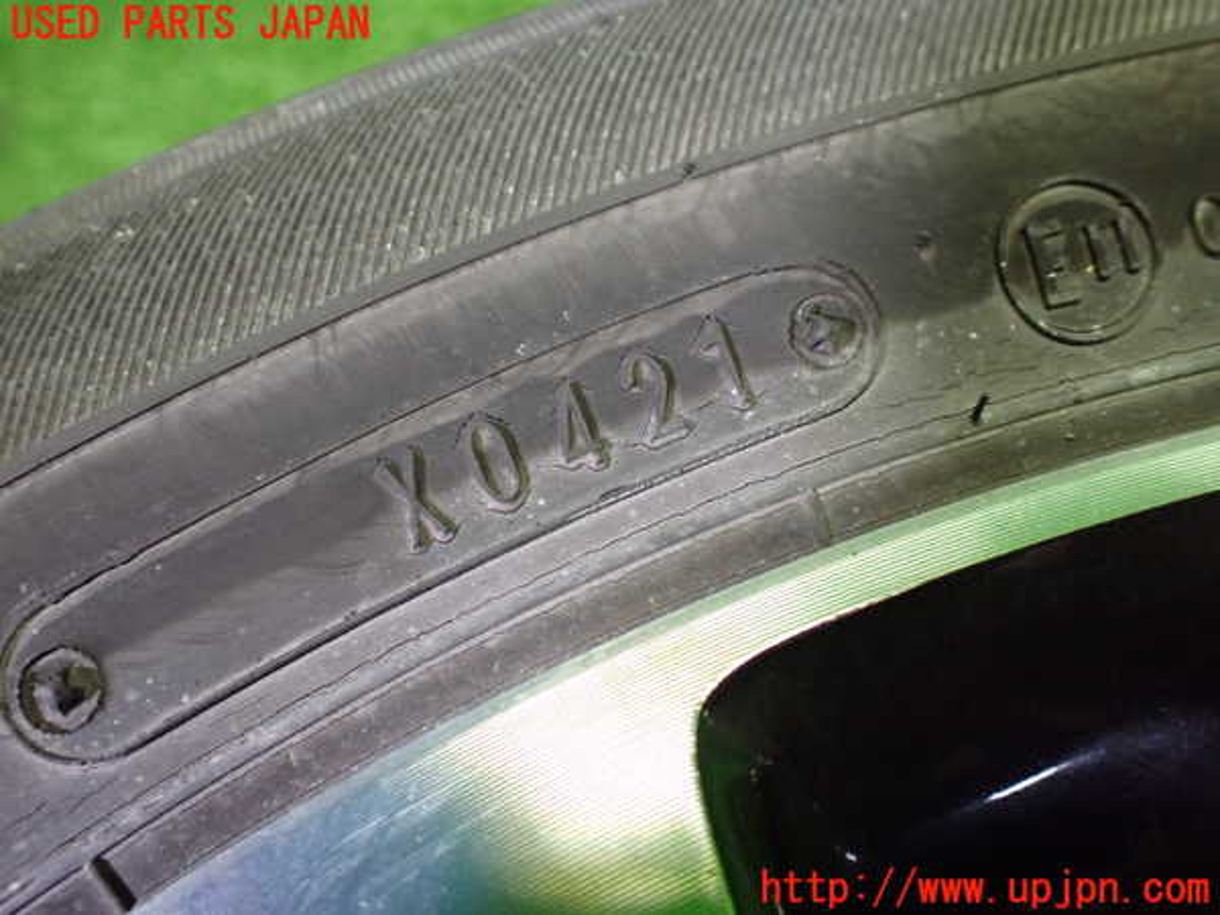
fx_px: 1057
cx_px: 610
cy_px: 458
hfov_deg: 60.0
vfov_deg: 46.8
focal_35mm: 30
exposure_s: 1/100
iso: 800
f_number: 2.3
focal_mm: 5.4
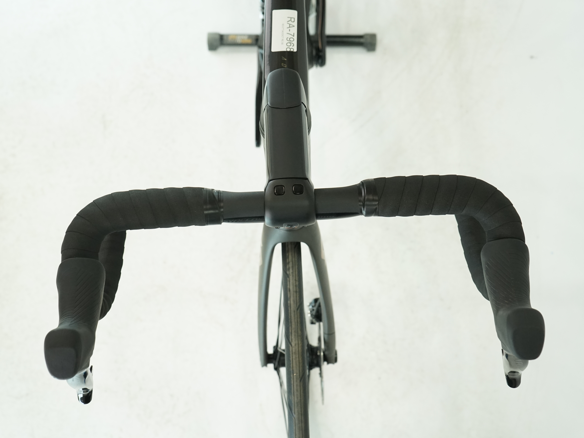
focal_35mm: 42
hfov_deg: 44.8
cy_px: 217
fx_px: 709
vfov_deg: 34.4
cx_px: 280
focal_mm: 37
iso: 1600
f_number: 5.6
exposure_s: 1/200
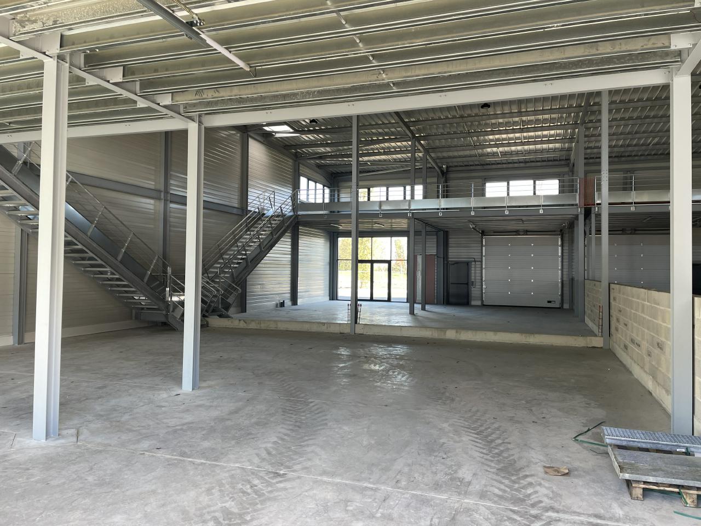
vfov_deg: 53.1
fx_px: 527
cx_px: 350
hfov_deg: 67.3
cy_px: 263
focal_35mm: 26
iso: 64
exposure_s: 1/121
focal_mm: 4.2
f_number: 1.6
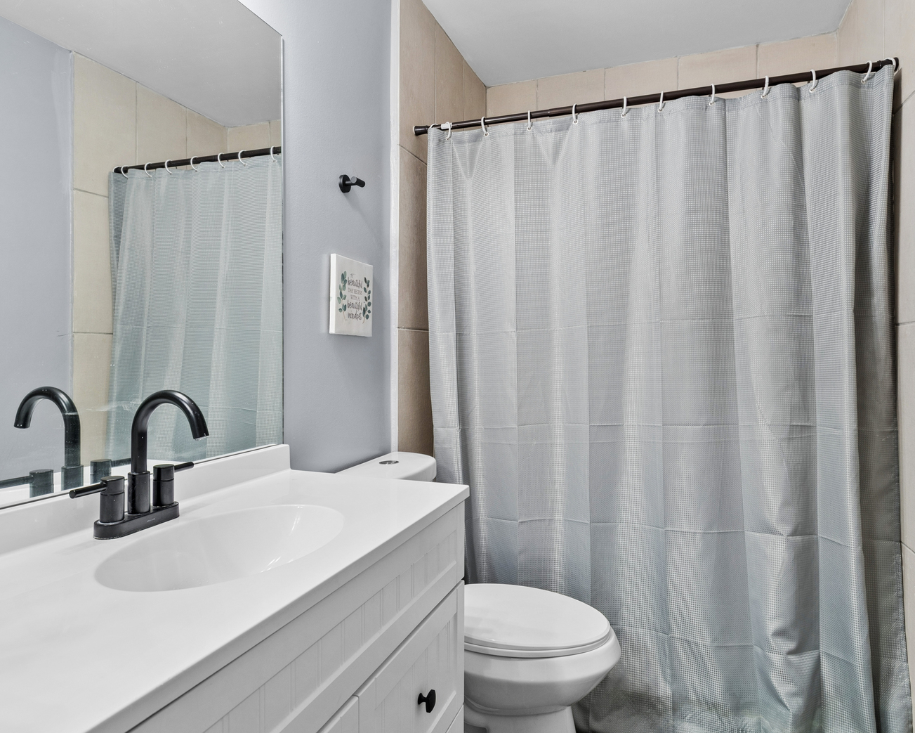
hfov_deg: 77.6
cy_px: 365
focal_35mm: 21
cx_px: 468
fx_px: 569
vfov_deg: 65.5
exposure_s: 1/20
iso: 320
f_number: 8
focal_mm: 12
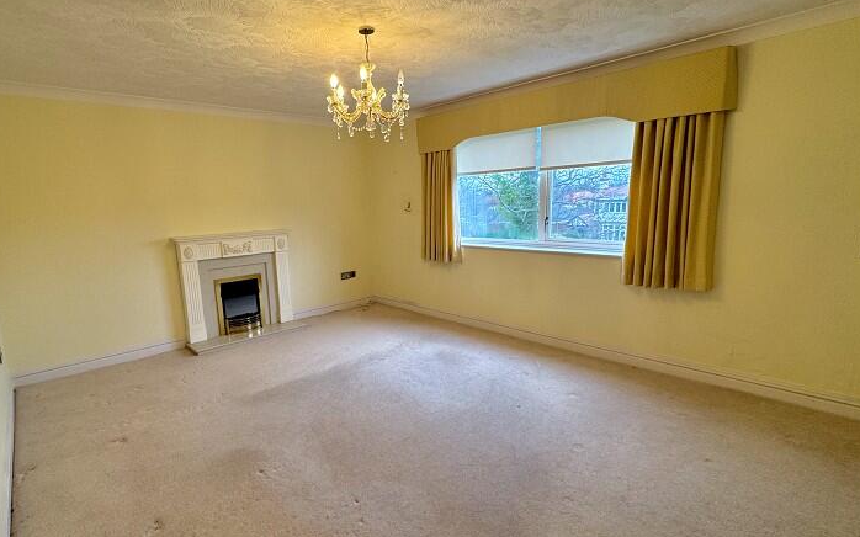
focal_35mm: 17
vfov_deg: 68.0
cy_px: 279
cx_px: 381
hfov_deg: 94.0
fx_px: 398
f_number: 2.2
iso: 125
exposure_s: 1/100
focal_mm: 2.22
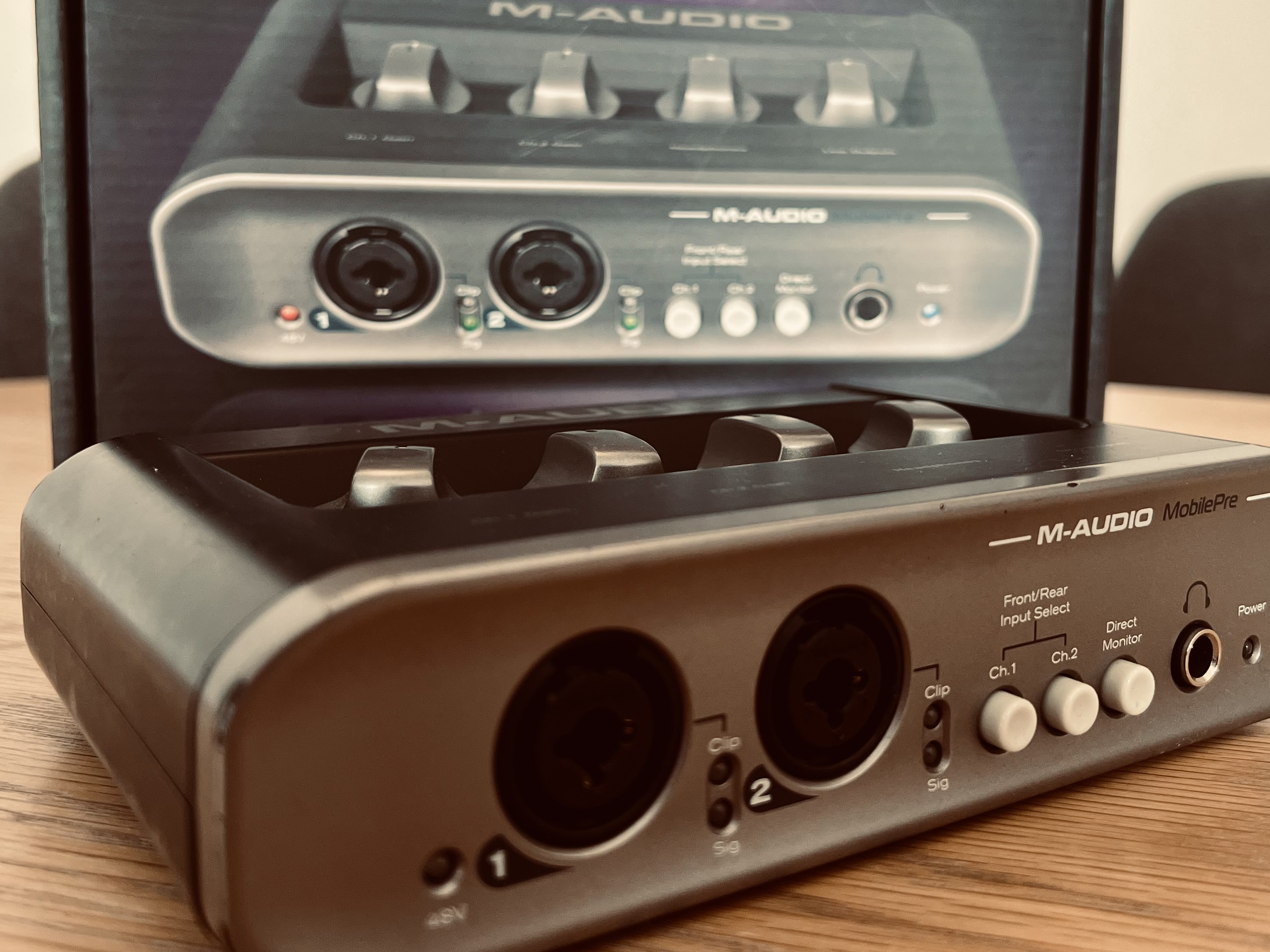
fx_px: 1321
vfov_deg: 39.3
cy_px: 334
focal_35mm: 36
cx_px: 679
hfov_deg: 51.3
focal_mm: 5.7
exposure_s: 1/50
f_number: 1.5
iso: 160
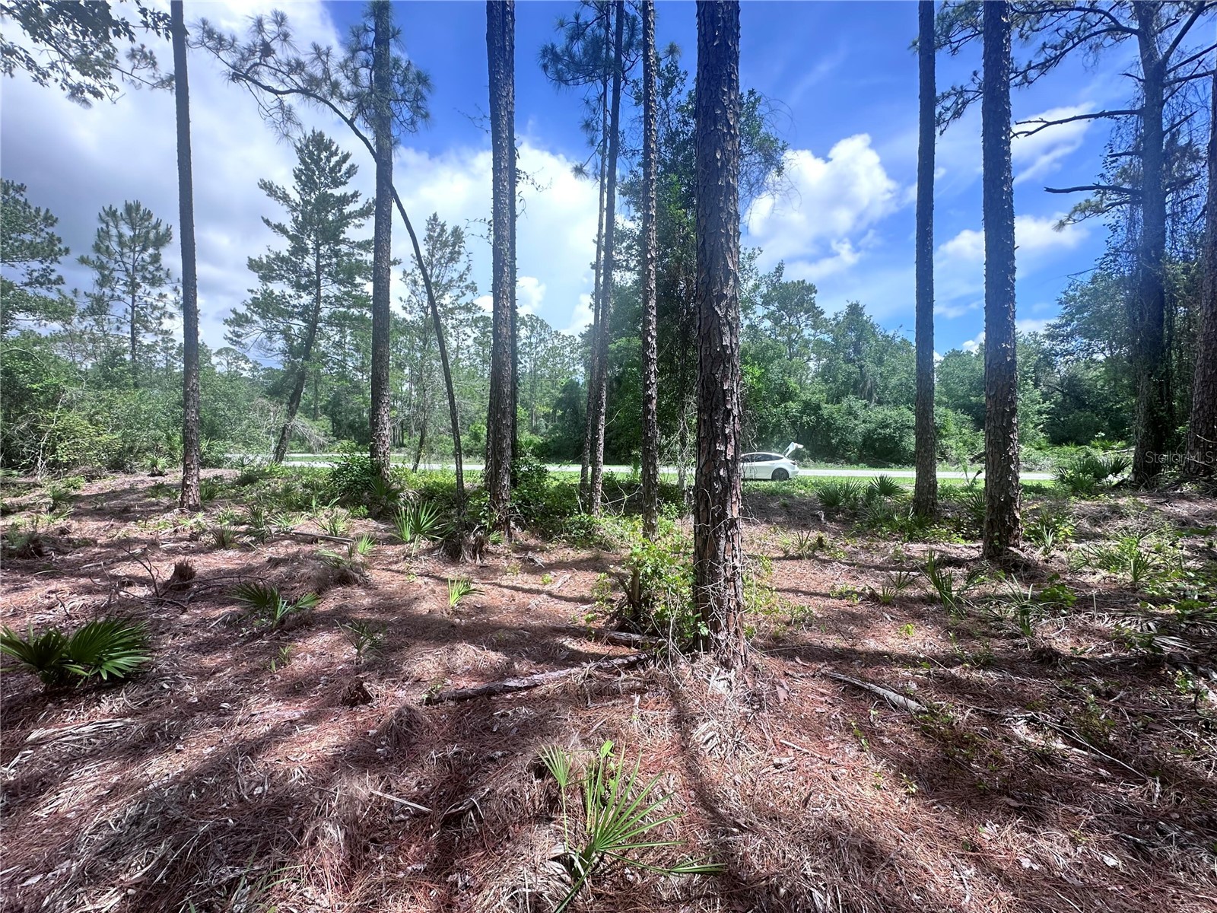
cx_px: 608
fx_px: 492
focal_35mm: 14
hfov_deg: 102.1
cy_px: 456
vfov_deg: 85.7
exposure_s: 1/432
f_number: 2.2
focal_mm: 2.22
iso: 40
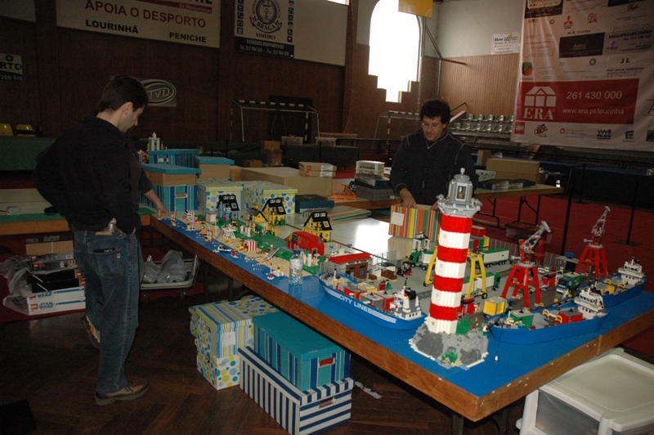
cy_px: 218
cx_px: 327
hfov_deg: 67.4
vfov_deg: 47.9
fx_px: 490
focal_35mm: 27
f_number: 4
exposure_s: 1/160
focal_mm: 18
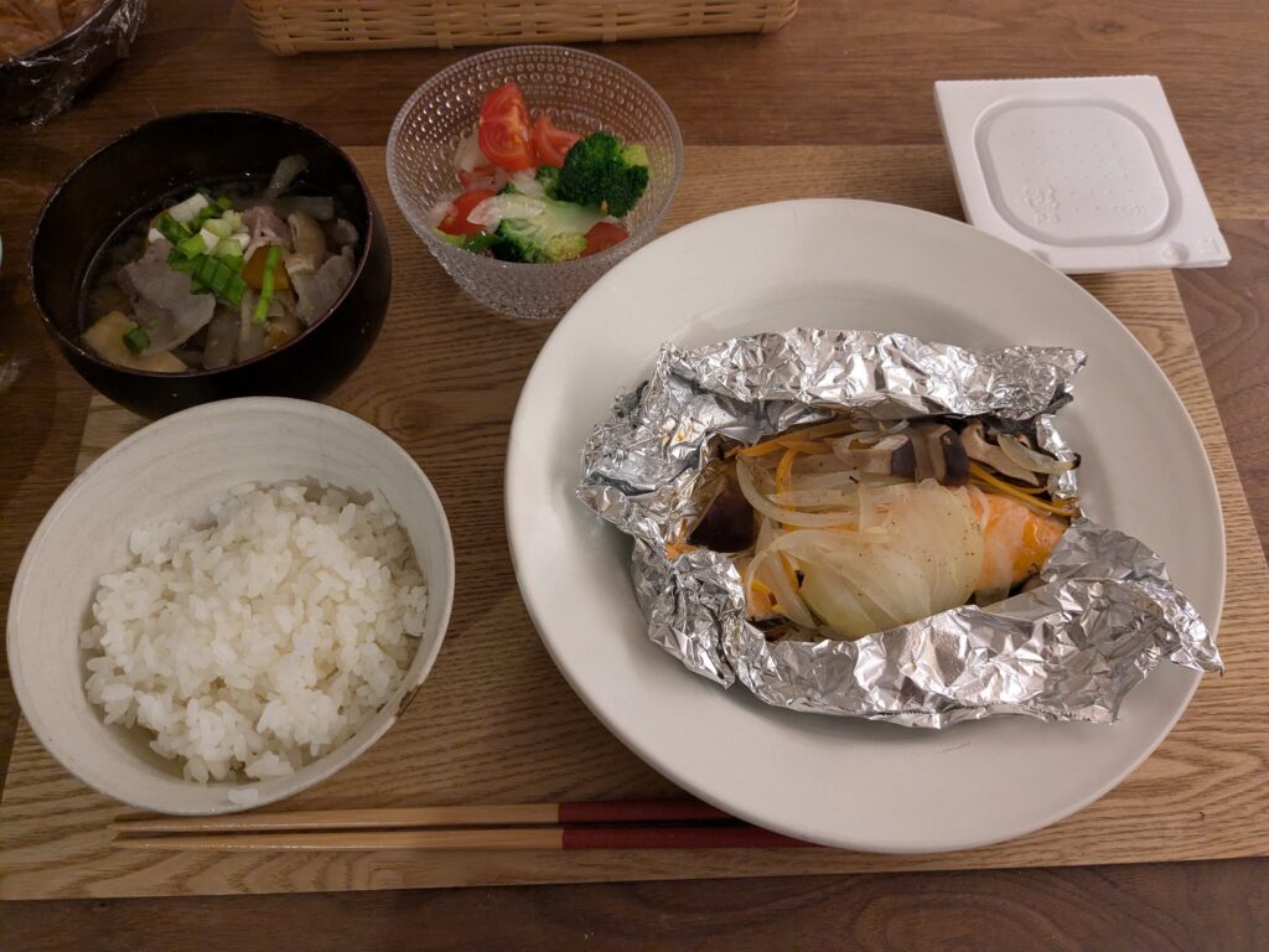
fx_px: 990
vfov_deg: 51.4
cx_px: 634
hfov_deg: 65.3
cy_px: 476
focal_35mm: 27
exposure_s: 1/40
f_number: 1.73
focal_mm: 4.38
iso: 231
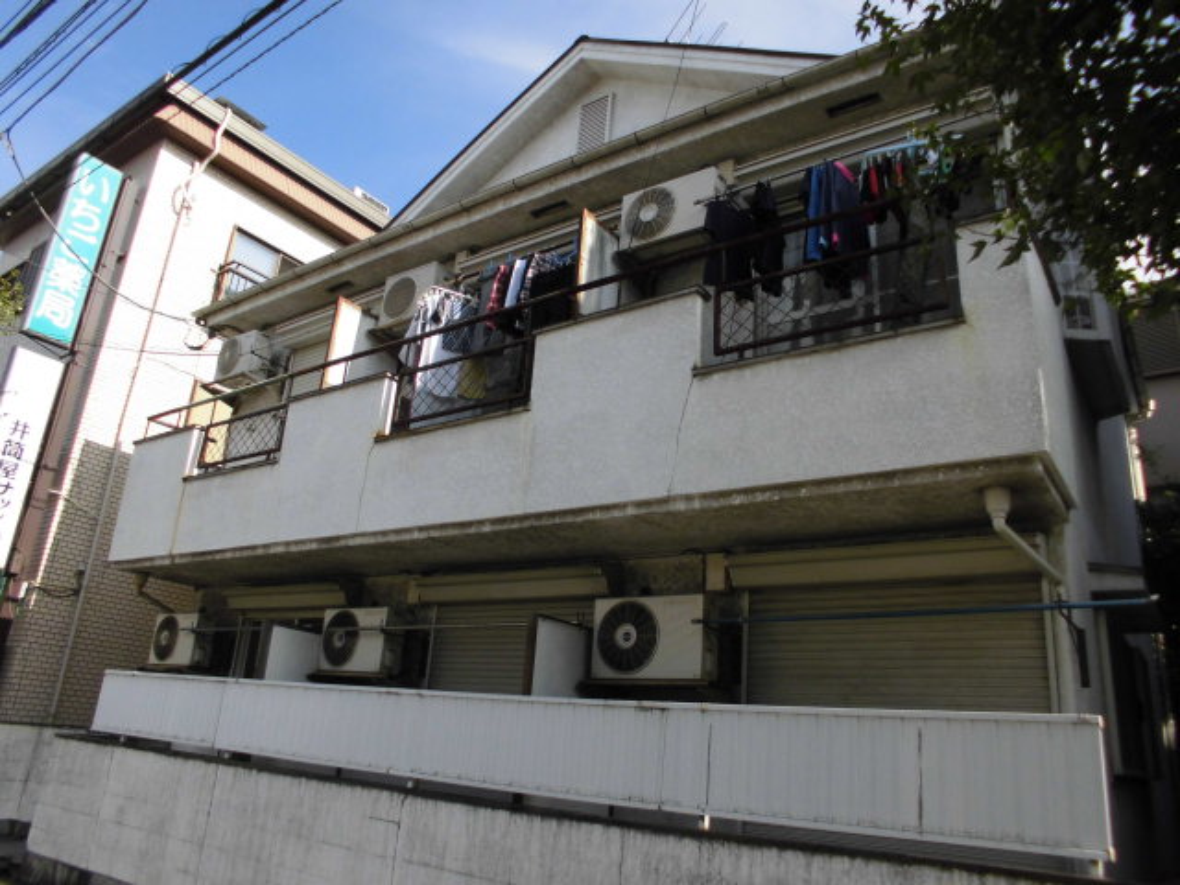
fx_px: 886
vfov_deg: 53.1
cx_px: 590
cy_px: 442
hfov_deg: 67.3
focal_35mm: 26
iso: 100
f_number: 3.5
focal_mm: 4.6
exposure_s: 1/400
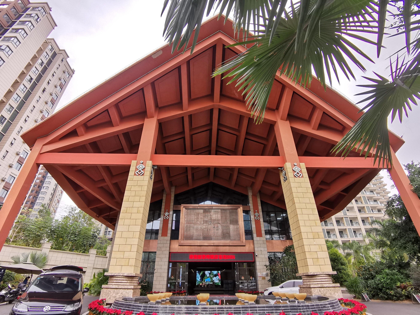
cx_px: 210
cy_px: 158
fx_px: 206
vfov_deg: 74.7
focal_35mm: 17
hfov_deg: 91.0
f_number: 2.2
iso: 50
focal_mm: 2.26
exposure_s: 1/100
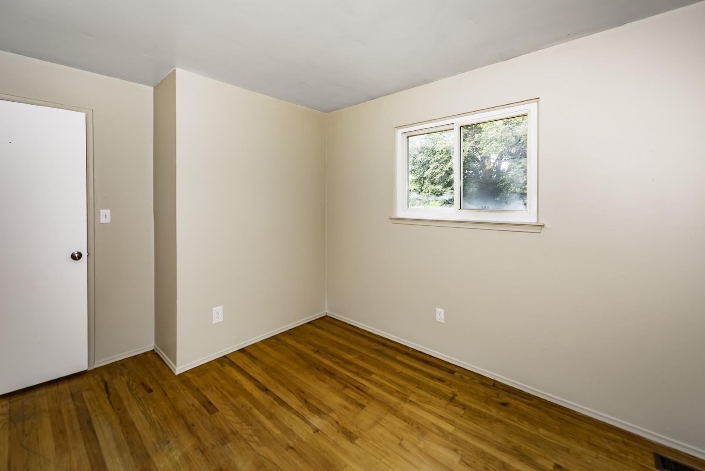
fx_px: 274
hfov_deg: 104.2
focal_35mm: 14
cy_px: 236
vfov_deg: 81.3
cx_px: 352
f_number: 5.6
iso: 100
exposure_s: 1/60
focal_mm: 14
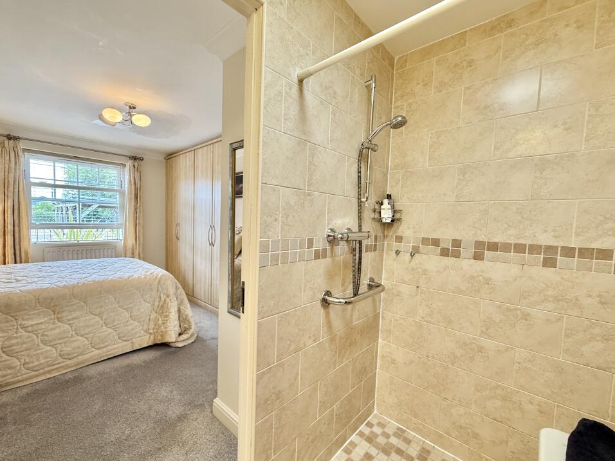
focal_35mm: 15
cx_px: 293
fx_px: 266
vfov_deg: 81.7
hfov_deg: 98.1
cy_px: 238
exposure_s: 1/50
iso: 200
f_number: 2.2
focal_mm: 2.22
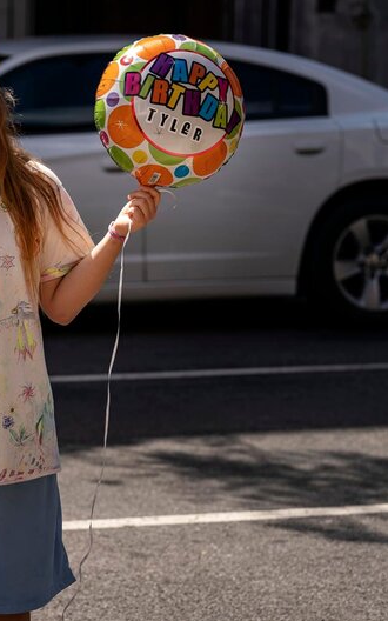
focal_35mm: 159
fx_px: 2690
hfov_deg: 8.2
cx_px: 62
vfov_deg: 13.2
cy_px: 311
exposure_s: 1/800
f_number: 4
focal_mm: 103
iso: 160
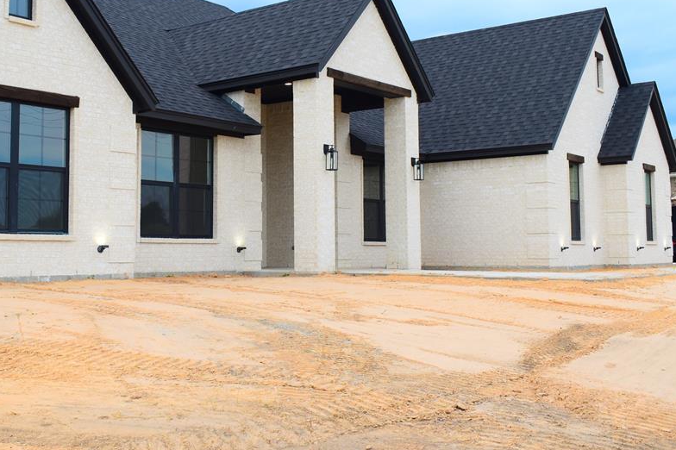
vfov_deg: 28.5
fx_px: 882
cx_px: 259
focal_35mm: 47
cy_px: 172
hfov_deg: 41.7
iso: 200
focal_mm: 24
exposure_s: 1/250
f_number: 8
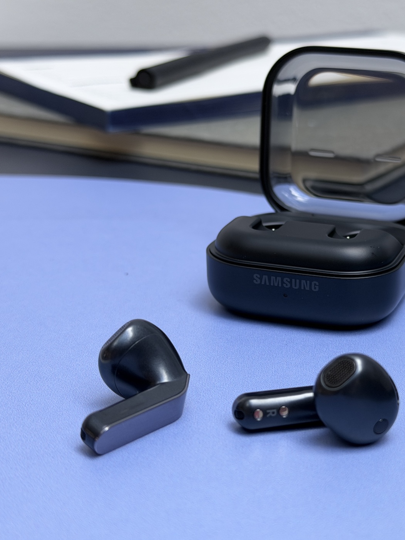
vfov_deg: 29.8
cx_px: 305
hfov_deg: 22.4
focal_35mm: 65
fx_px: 1014
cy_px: 267
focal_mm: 6.76
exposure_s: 1/121
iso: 50
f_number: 1.78
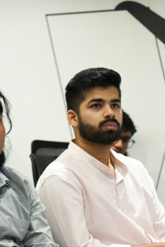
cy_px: 173
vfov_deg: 10.2
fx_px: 1388
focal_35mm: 202
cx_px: 46
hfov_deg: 6.8
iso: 6400
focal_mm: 105
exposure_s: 1/320
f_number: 4
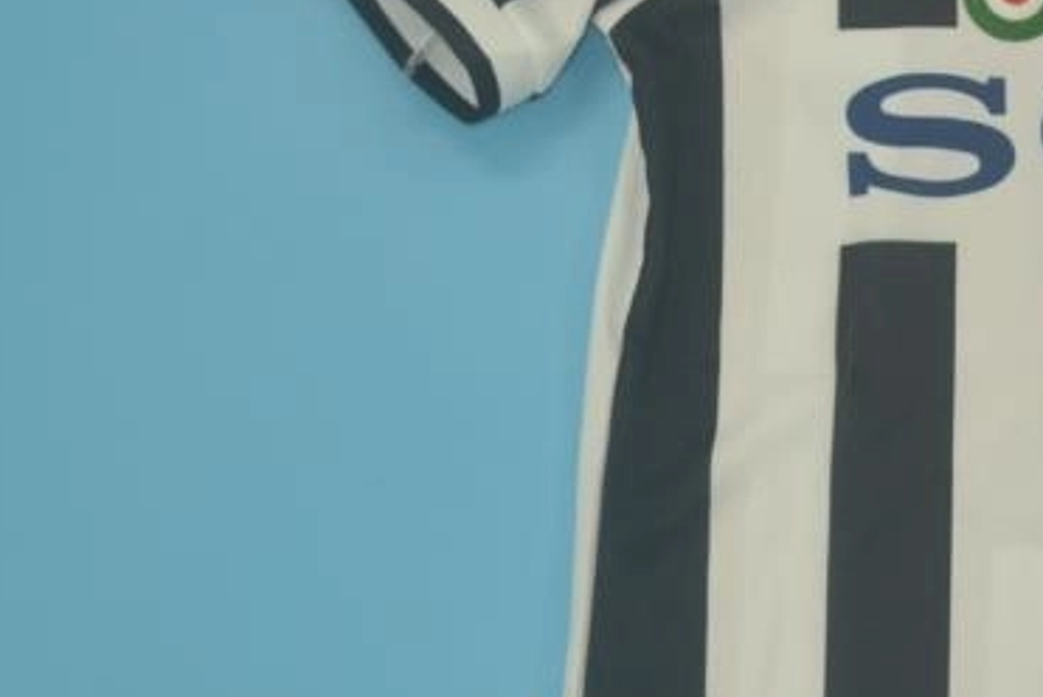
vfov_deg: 14.3
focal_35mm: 96
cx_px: 1229
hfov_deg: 20.0
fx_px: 2783
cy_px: 351
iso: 200
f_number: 4
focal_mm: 22
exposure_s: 1/160
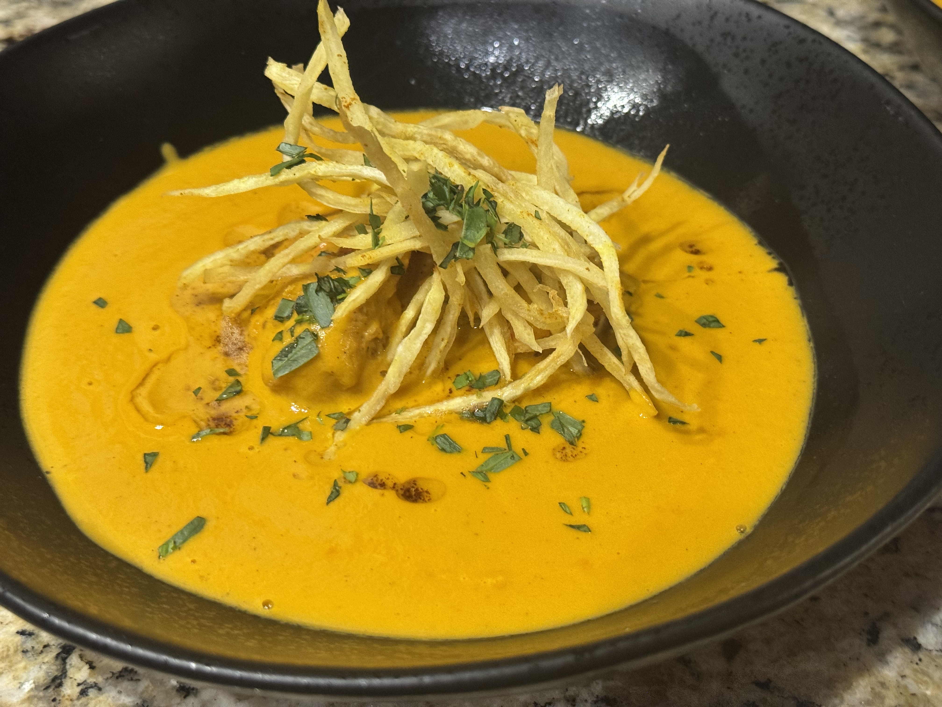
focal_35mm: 48
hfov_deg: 39.7
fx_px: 1306
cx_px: 471
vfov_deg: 30.3
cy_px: 354
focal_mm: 6.76
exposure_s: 1/40
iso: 250
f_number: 1.78
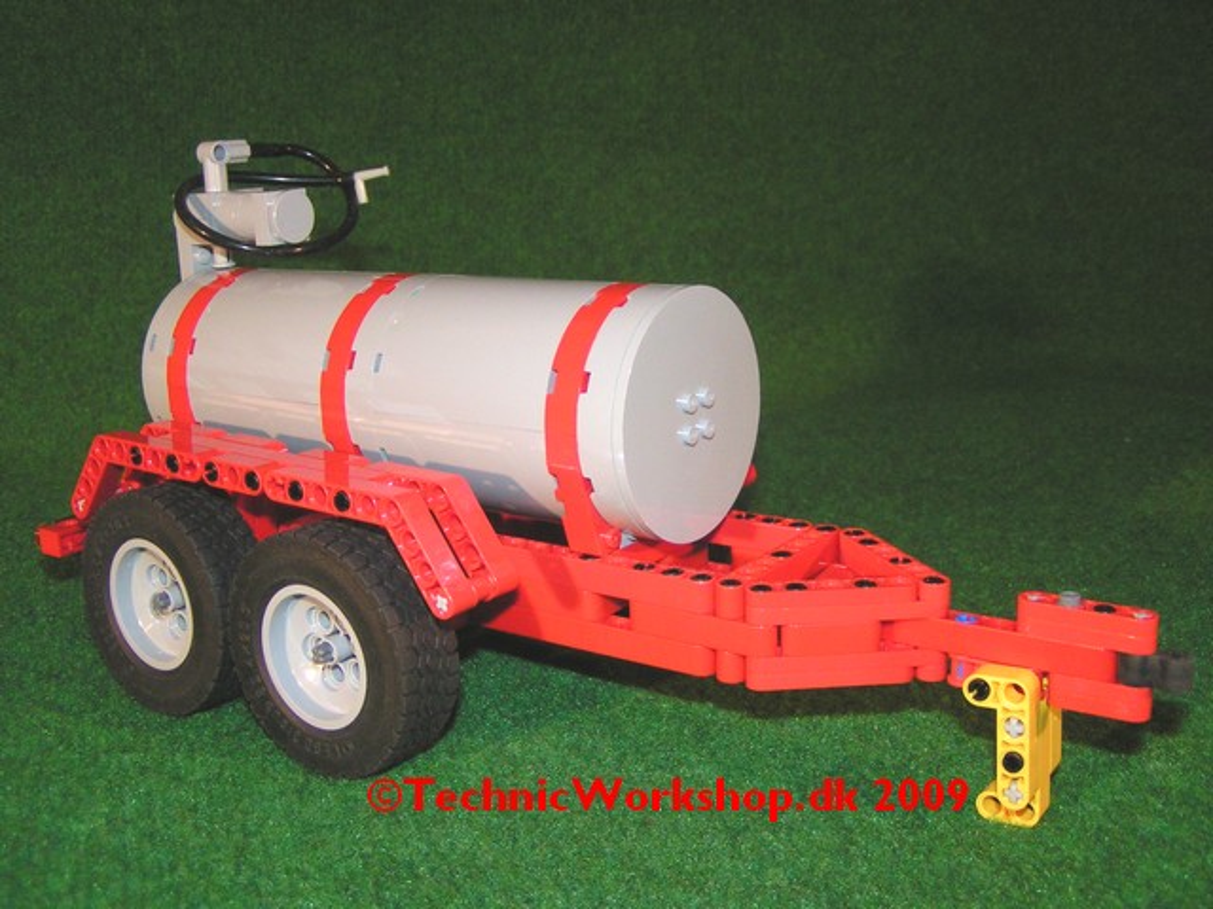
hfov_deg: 49.0
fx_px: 1332
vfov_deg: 37.7
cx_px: 606
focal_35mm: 38
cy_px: 454
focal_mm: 5.8
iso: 200
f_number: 2.8
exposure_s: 1/40
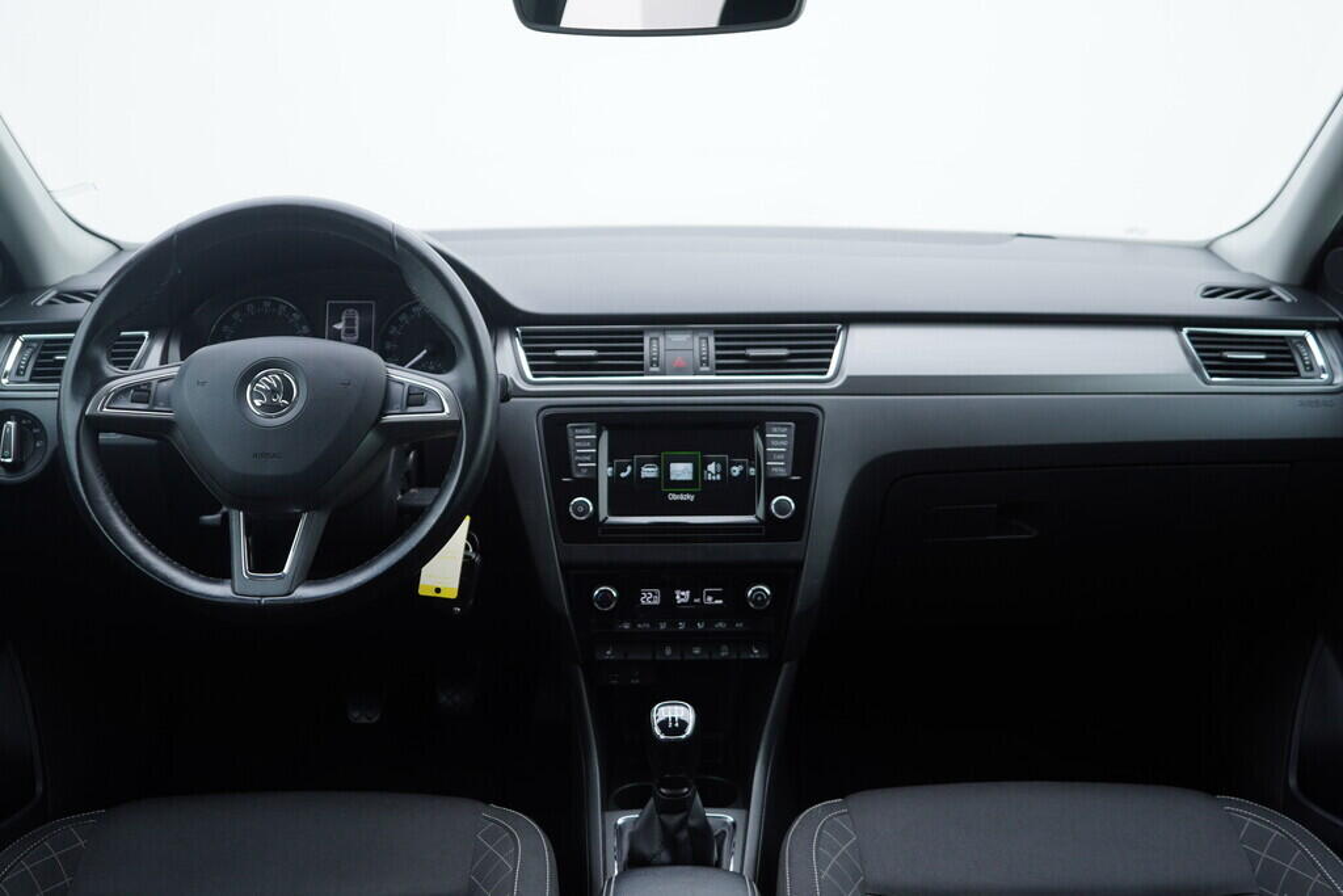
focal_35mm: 36
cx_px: 672
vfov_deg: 36.9
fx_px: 1343
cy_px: 448
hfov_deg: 53.1
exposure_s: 1/40
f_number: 2.8
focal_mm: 24
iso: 125
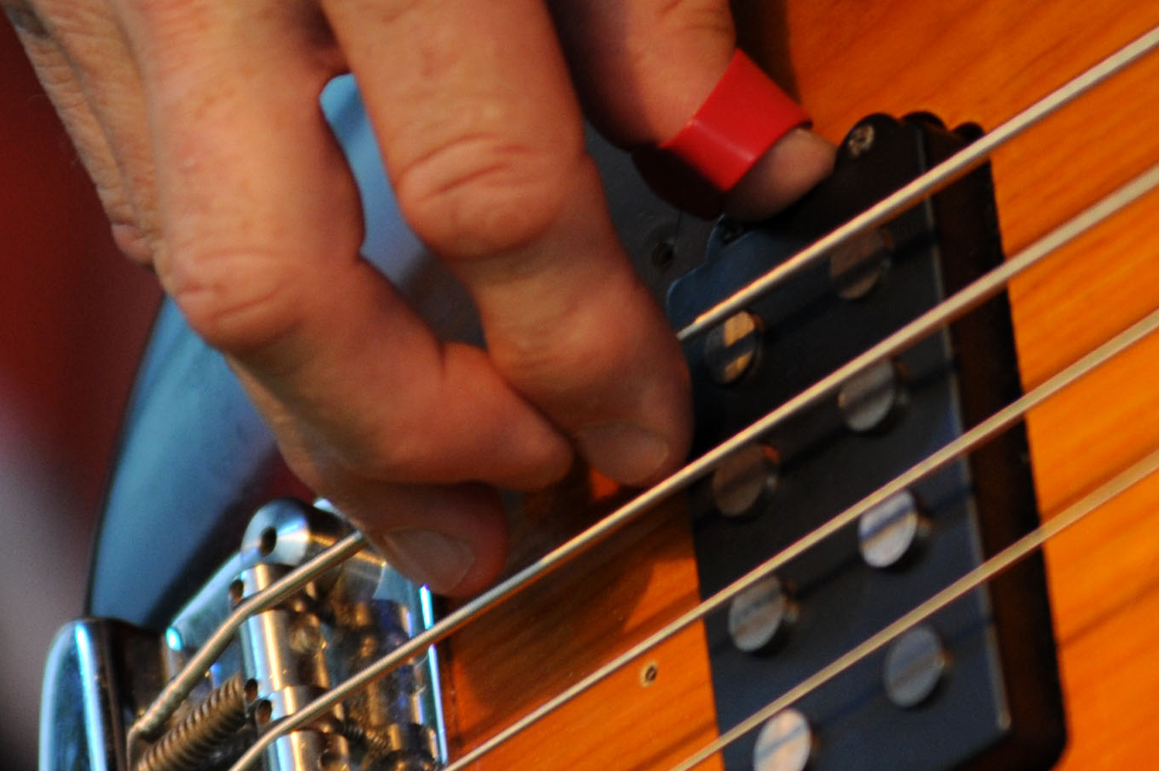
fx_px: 20235
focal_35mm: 629
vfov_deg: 2.2
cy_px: 185
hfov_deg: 3.3
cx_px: 869
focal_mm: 200
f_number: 2.8
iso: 1000
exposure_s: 1/500
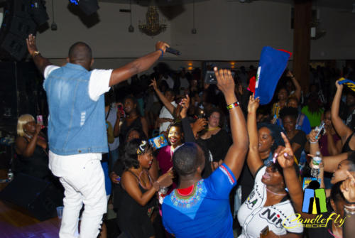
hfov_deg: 43.5
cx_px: 178
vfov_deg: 30.0
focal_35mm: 45
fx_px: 444
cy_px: 119
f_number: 4.5
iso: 200
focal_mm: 30
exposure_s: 1/60
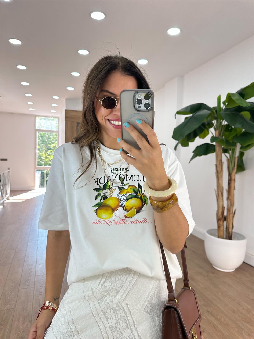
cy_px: 170
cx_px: 127
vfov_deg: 71.6
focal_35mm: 24
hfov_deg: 56.8
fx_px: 235
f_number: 1.78
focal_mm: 6.86
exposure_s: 1/205
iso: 80
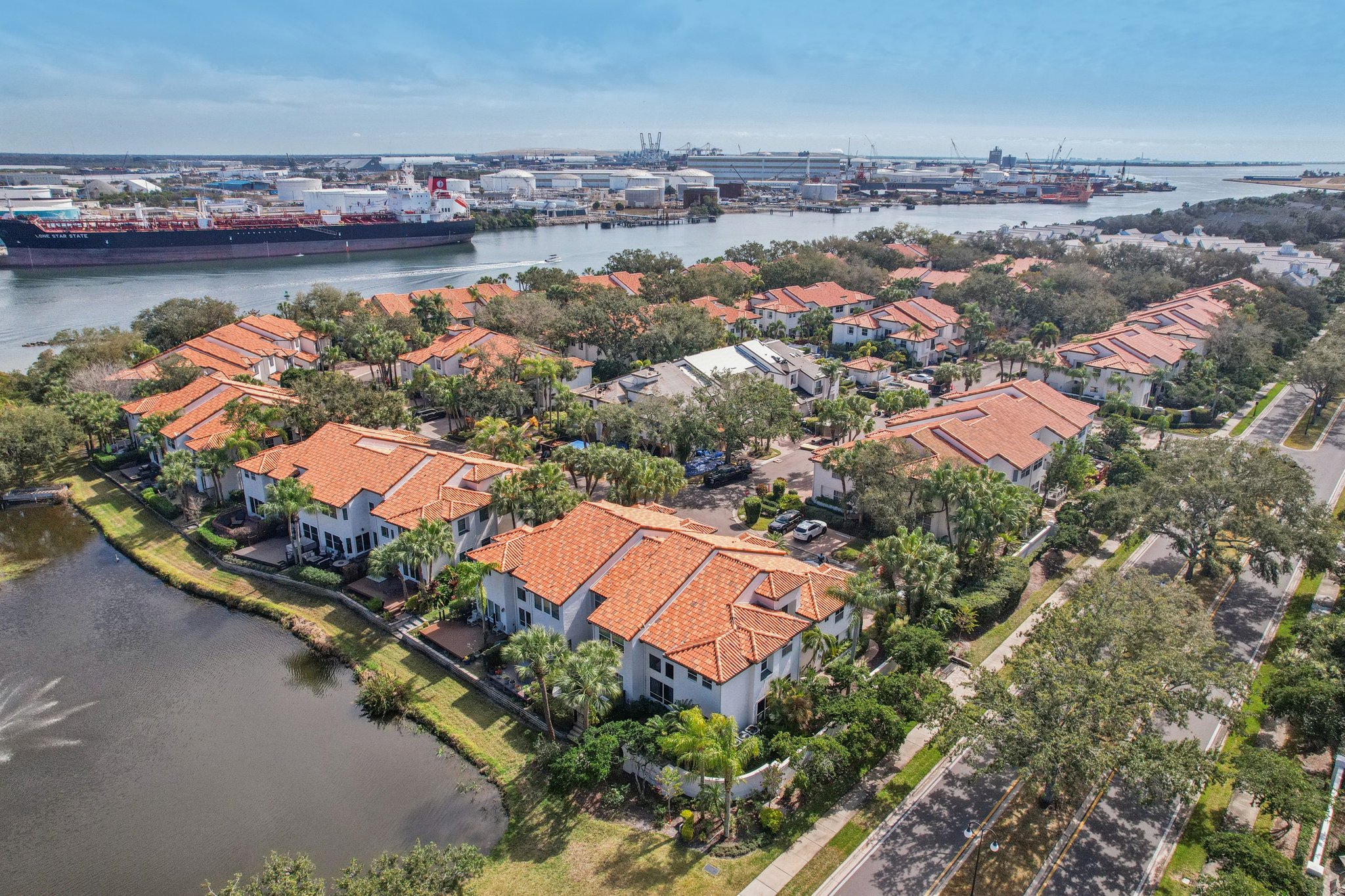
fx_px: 822
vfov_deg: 57.2
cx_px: 672
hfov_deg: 78.6
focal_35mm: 22
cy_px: 448
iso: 400
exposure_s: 1/1600
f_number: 2.8
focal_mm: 8.4
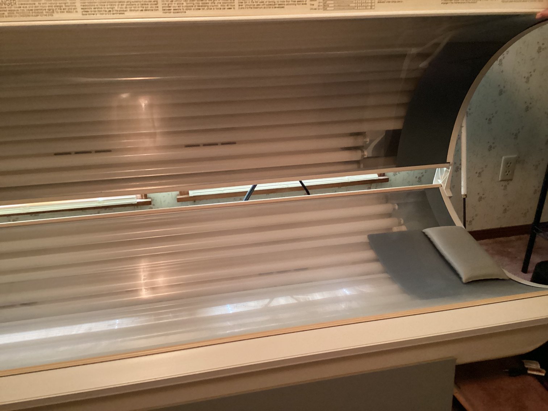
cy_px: 206
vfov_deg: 45.4
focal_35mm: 31
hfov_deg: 58.3
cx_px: 274
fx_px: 491
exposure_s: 1/24
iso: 640
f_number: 2.4
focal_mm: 3.3
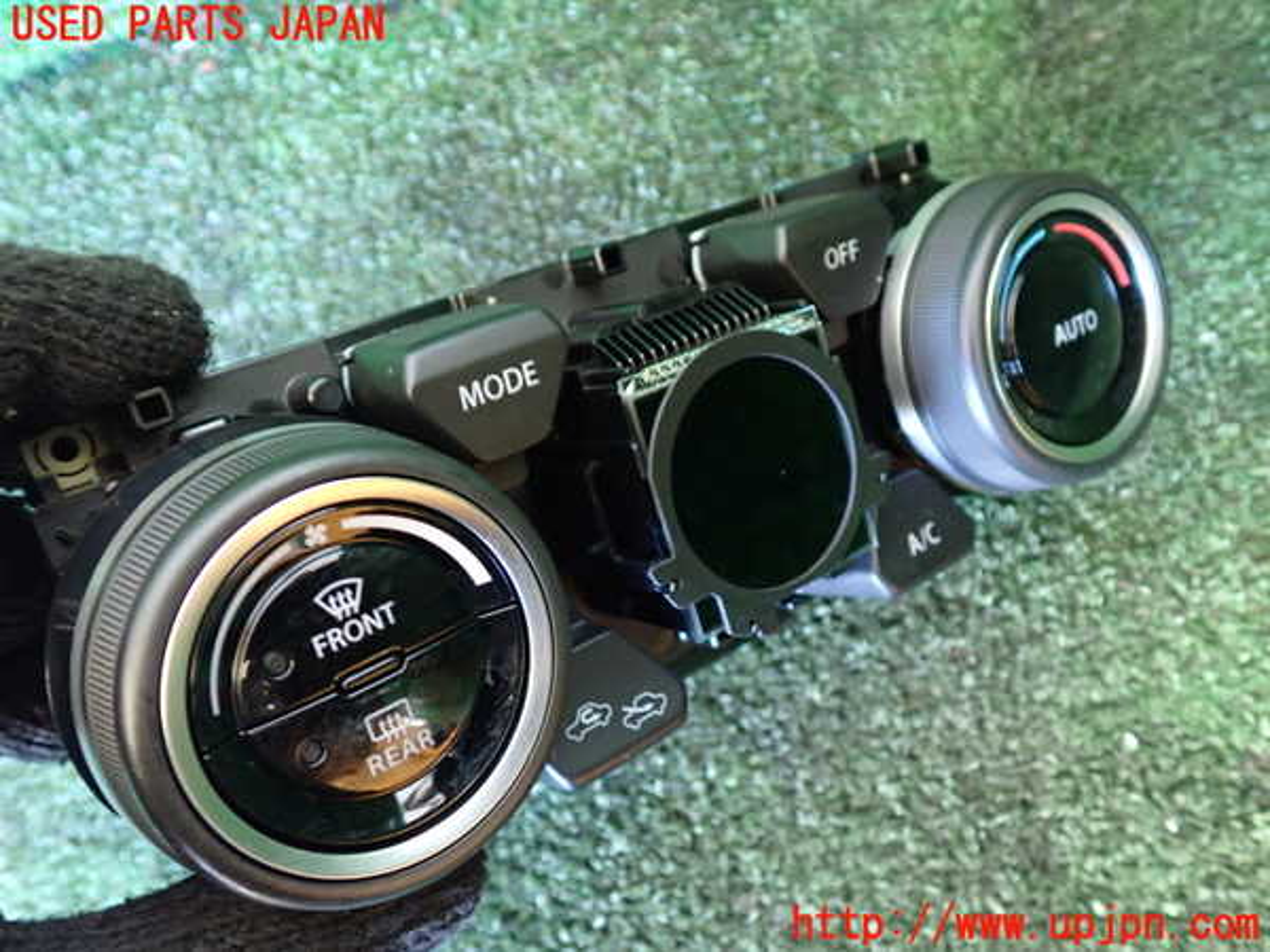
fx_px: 1101
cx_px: 635
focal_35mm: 30
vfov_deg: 46.8
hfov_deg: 60.0
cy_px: 476
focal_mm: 5.4
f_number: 2.3
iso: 800
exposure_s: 1/15
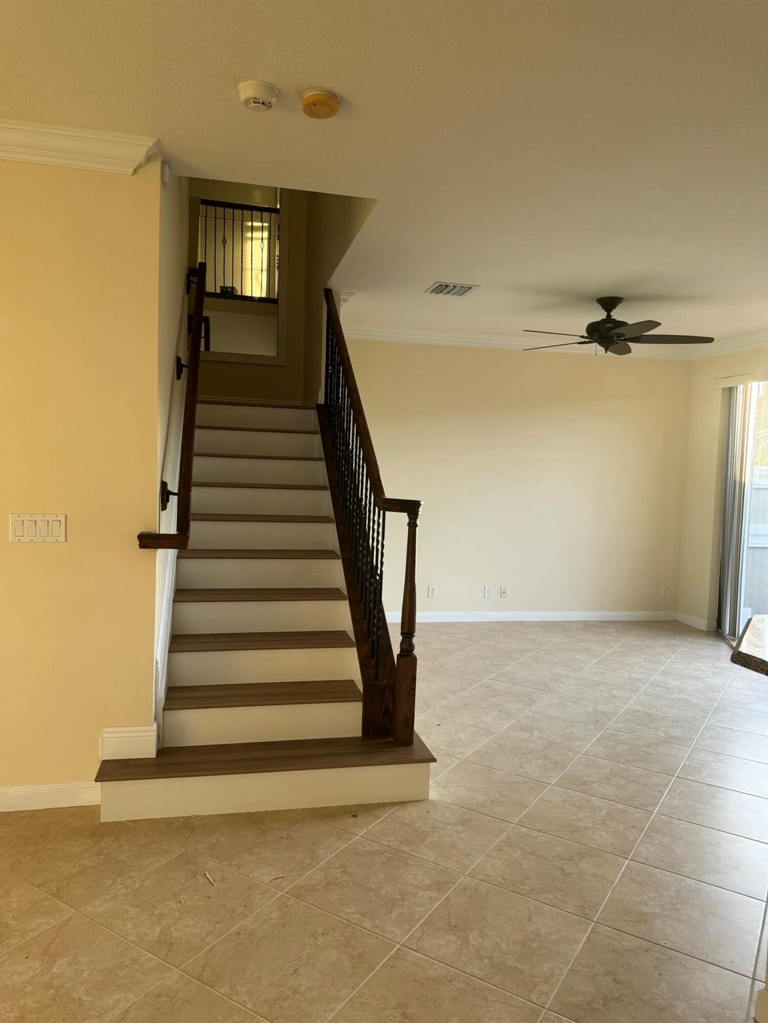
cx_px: 384
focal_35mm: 24
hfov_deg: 56.8
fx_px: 710
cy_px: 512
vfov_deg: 71.6
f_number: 1.78
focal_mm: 6.76
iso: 125
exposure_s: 1/121
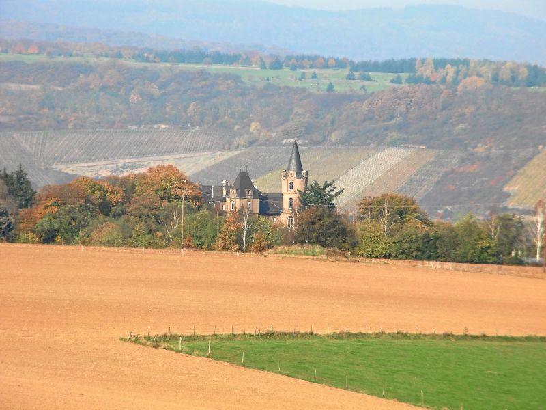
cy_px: 205
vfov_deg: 6.2
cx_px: 273
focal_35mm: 240
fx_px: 3786
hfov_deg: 8.2
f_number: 5.8
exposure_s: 1/250
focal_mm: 43
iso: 64
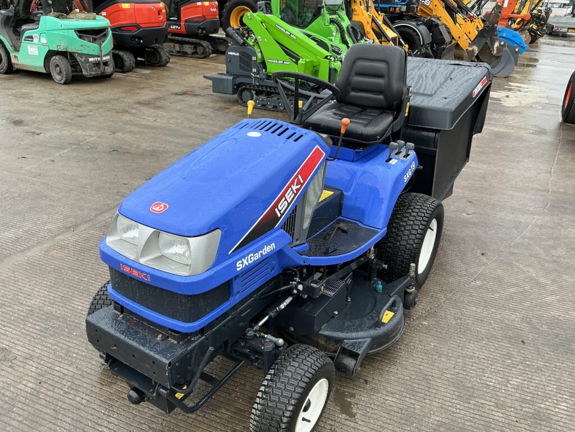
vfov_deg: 49.7
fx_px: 465
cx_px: 288
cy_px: 216
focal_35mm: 28
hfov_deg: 63.4
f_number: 1.8
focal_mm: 3
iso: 25
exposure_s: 1/292
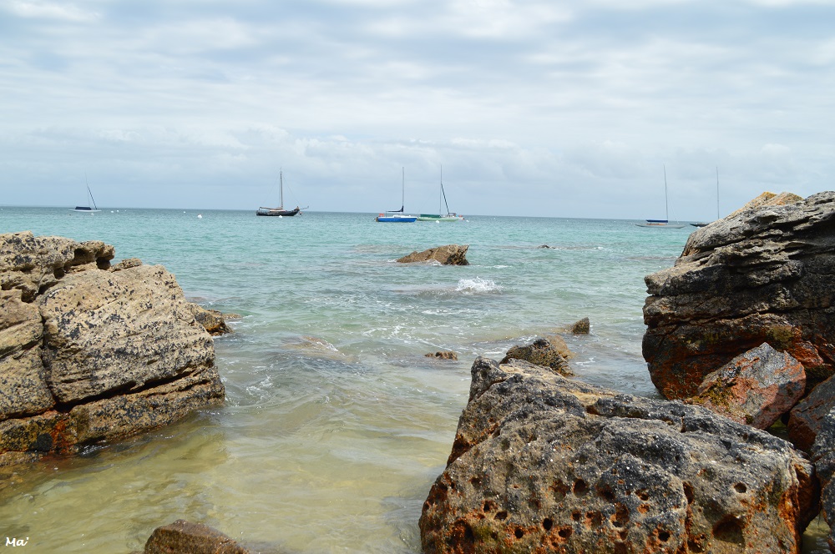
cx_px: 418
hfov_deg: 53.2
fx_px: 834
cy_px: 277
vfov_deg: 36.8
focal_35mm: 36
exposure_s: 1/320
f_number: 9
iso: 100
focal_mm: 24
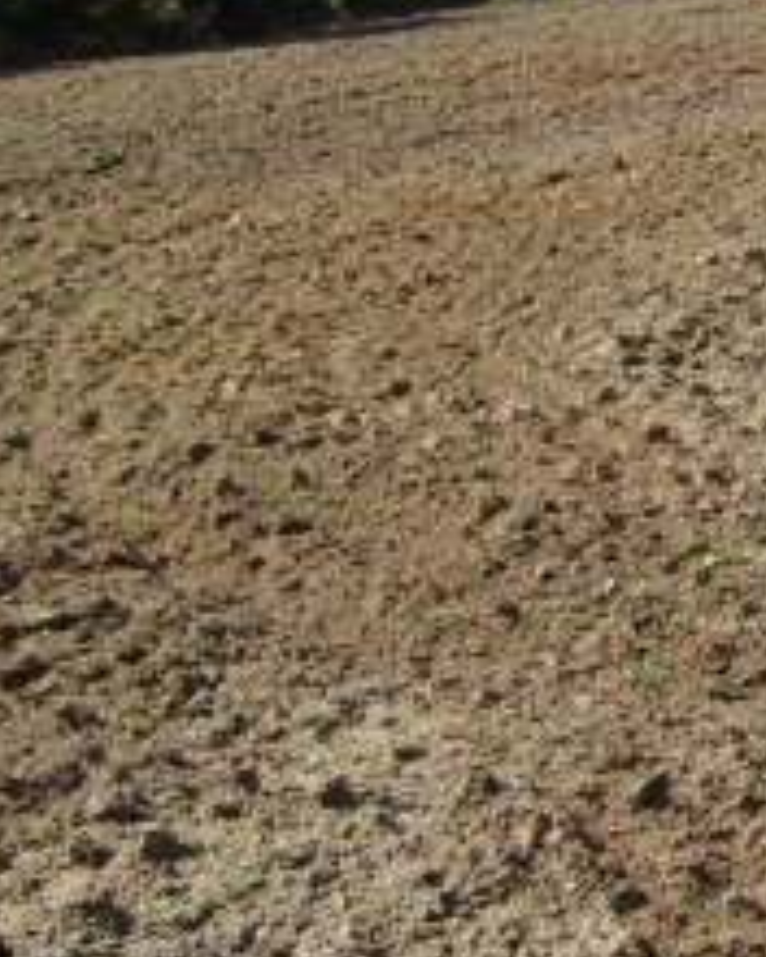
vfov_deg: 20.6
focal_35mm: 93
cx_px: 1288
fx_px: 2635
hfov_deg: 14.8
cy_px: 500
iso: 80
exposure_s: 1/250
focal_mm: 5.8
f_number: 7.1
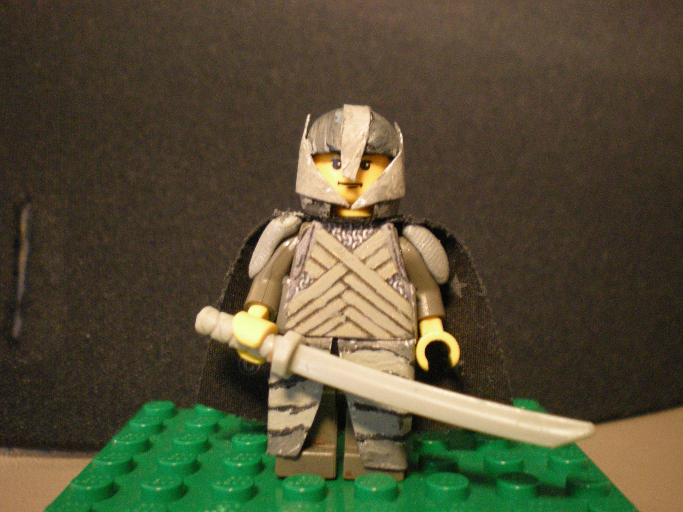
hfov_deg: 49.0
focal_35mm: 38
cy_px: 256
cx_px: 342
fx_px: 750
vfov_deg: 37.7
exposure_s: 1/11.7
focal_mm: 6.3
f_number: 3.1
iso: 400
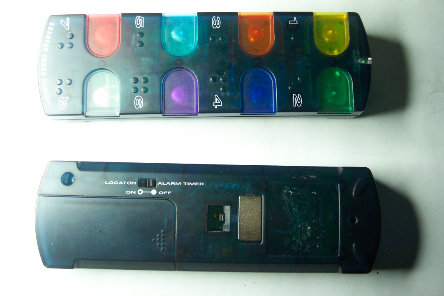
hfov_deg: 50.7
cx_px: 222
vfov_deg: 35.1
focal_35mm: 38
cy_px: 148
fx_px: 469
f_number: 2.8
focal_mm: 8
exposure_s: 1/20
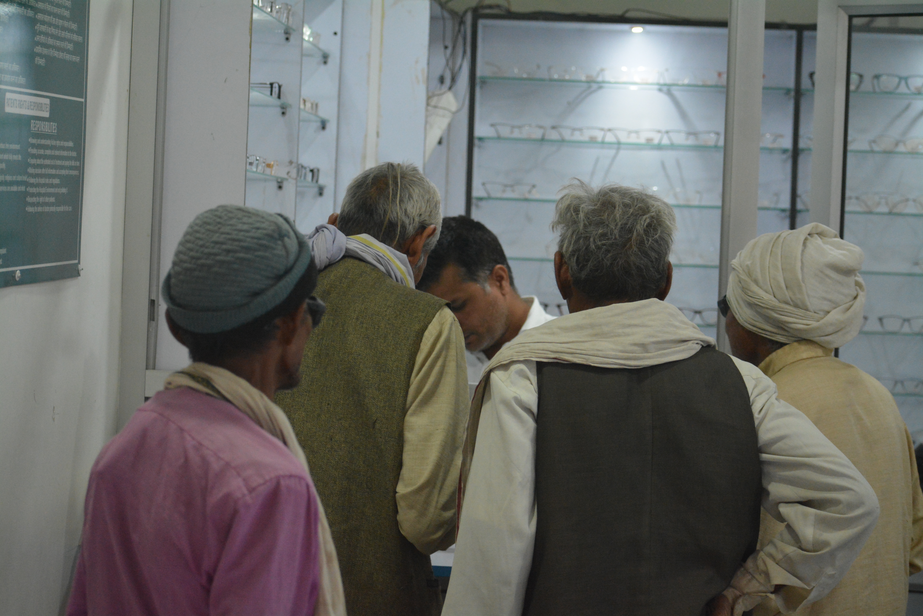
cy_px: 308
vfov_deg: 12.2
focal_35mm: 112
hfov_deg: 18.2
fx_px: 2885
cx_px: 462
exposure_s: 1/125
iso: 2500
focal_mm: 75
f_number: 25
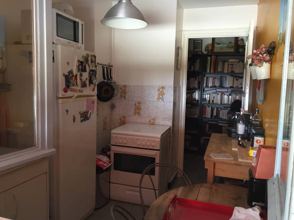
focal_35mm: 29
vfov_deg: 48.2
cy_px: 110
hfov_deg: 61.7
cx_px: 147
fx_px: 246
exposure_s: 1/30
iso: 80
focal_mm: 4.15
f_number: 2.2
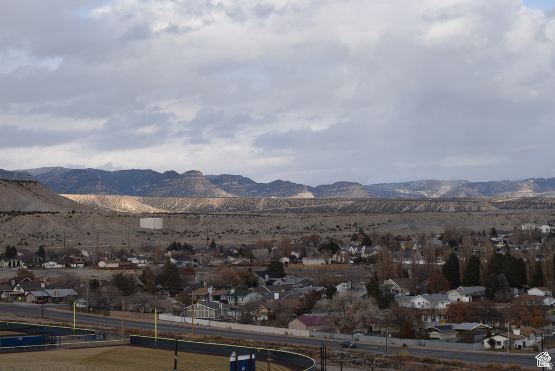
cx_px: 278
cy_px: 186
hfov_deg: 24.6
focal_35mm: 82
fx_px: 1273
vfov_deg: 16.6
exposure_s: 1/200
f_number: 9
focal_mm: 55
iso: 100
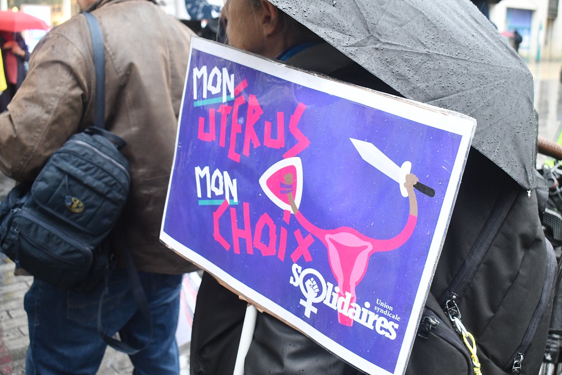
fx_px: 624
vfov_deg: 33.4
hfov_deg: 48.5
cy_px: 188
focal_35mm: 40
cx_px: 281
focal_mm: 27
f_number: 7.1
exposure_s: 1/200
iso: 2500
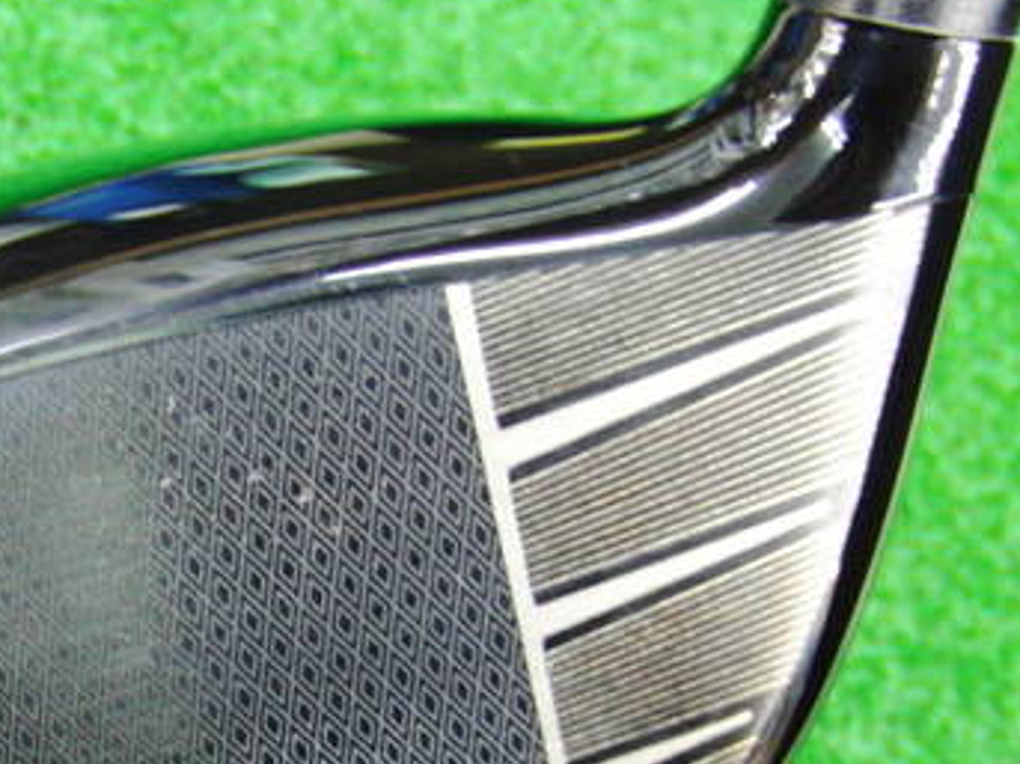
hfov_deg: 27.3
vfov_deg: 20.9
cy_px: 669
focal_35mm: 69
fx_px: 2032
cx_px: 125
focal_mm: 6.42
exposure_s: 1/10
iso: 400
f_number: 3.6
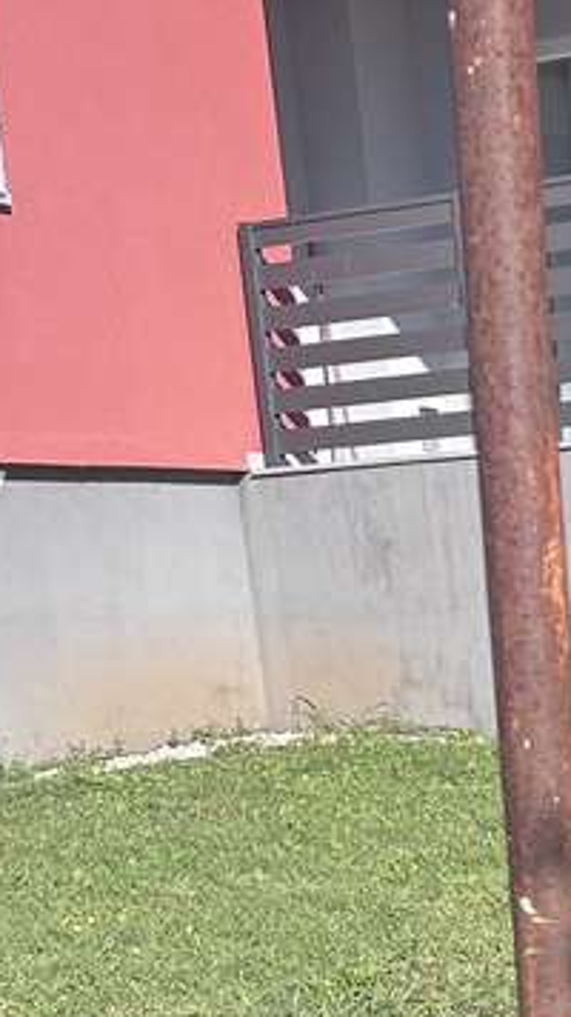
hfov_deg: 12.6
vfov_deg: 23.4
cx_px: 1076
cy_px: 1083
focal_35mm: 86
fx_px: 2317
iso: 50
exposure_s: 1/2299
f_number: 1.5
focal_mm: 5.7
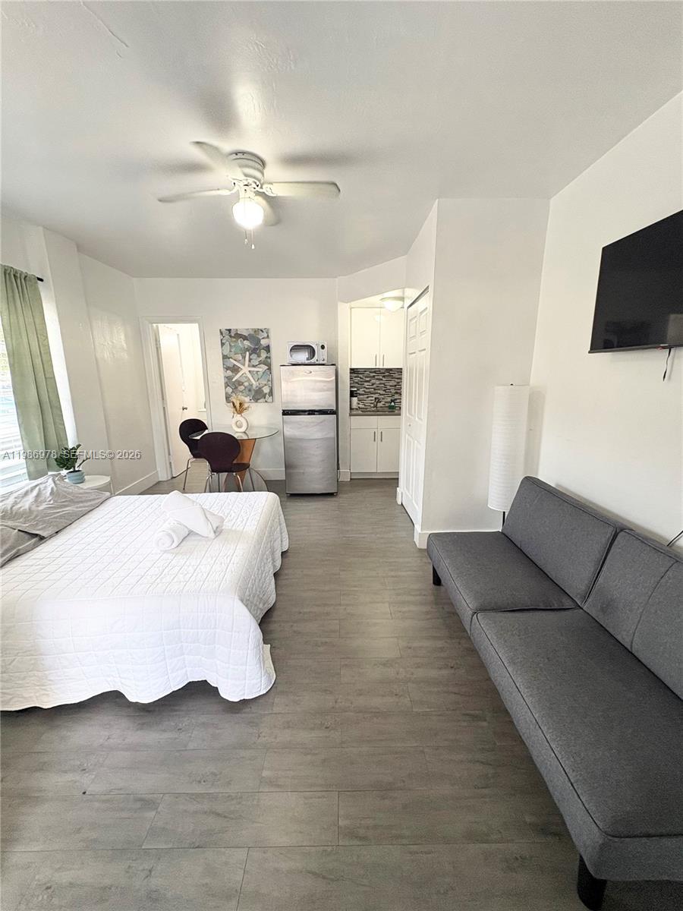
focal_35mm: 14
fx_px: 368
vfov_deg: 102.1
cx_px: 342
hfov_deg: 85.7
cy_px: 456
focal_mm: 2.22
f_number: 2.2
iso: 160
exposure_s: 1/60
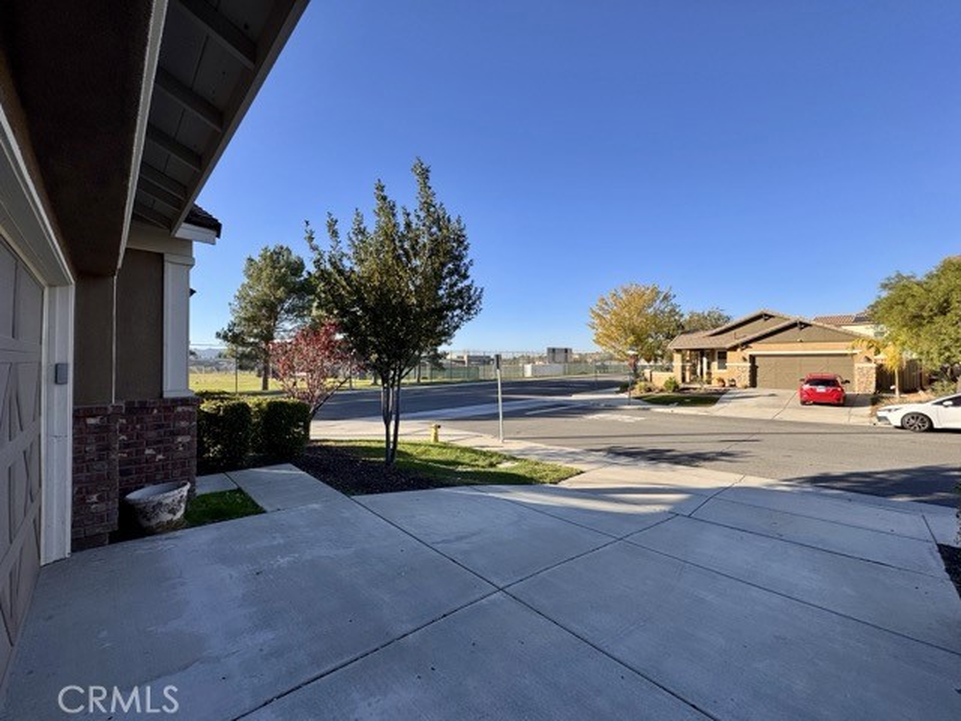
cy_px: 360
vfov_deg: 85.7
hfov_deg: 102.1
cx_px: 480
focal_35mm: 14
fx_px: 389
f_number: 2.2
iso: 50
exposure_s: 1/1006
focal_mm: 2.22
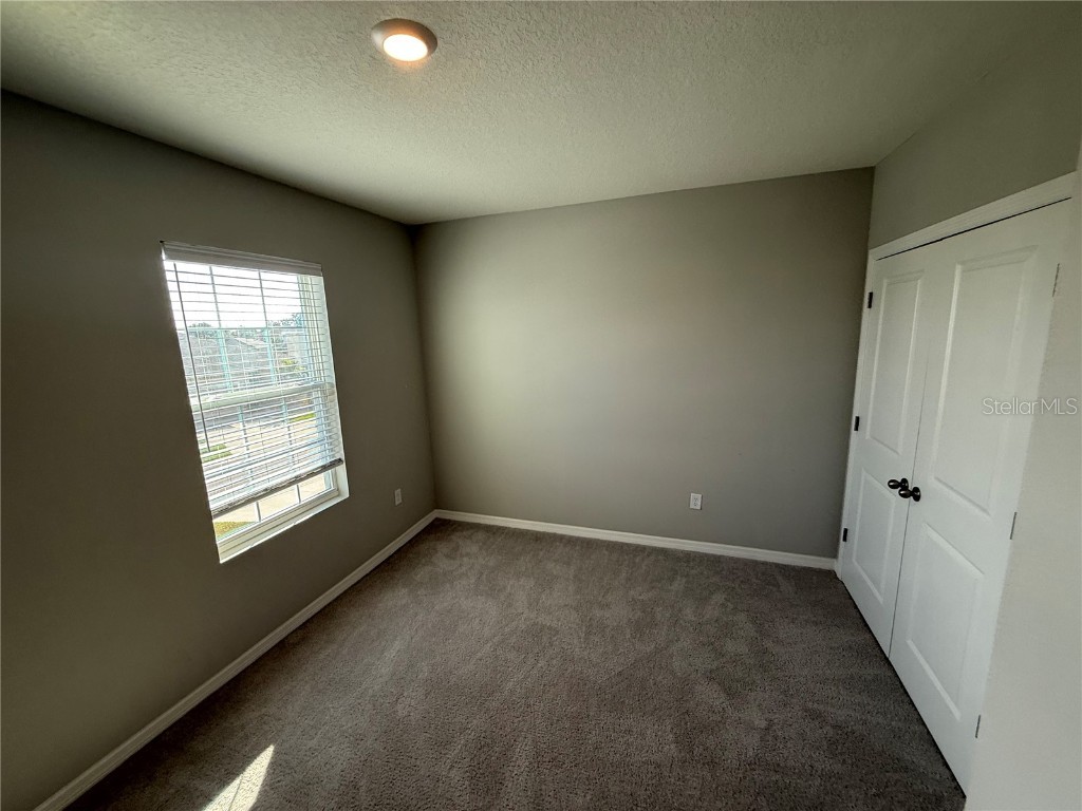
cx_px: 541
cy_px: 406
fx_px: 438
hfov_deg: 102.1
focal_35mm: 14
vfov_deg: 85.7
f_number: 2.2
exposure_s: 1/120
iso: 80
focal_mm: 2.22
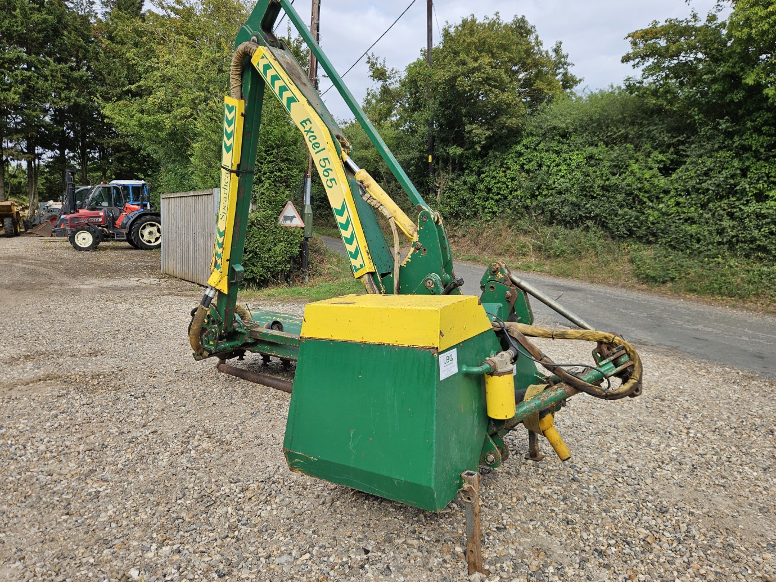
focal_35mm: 24
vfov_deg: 56.8
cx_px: 374
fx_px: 538
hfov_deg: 71.6
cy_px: 284
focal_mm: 5.4
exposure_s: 1/838
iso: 25
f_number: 1.8
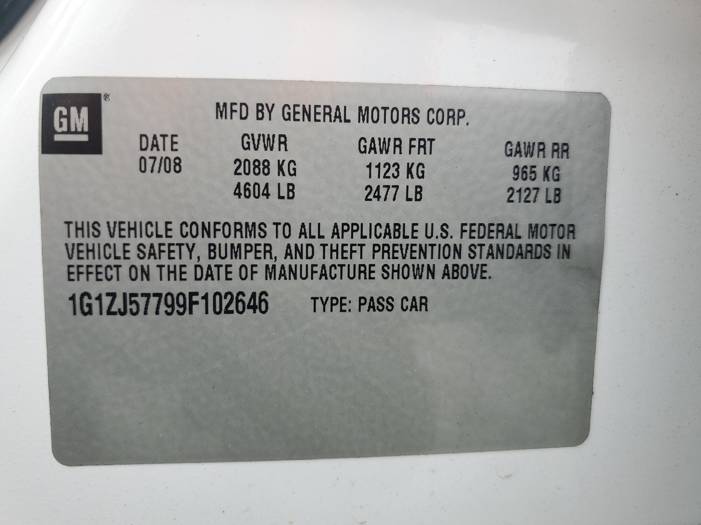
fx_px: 527
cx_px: 350
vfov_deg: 53.1
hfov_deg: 67.3
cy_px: 262
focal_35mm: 26
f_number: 1.5
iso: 50
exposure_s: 1/400
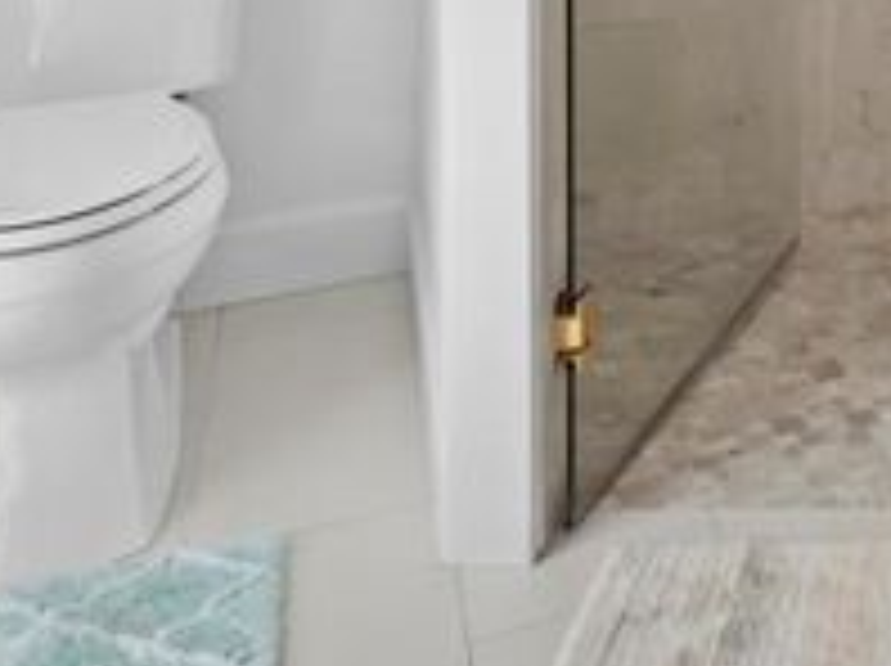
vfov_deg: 21.0
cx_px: 1019
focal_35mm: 57
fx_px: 1465
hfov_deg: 29.8
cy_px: -376
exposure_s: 1/8
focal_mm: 8
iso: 320
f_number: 13
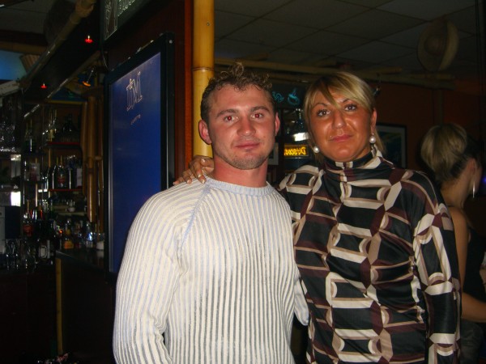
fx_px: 534
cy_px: 182
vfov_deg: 37.7
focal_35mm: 38
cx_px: 243
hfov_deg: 49.0
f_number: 2.8
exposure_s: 1/60
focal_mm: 7.9
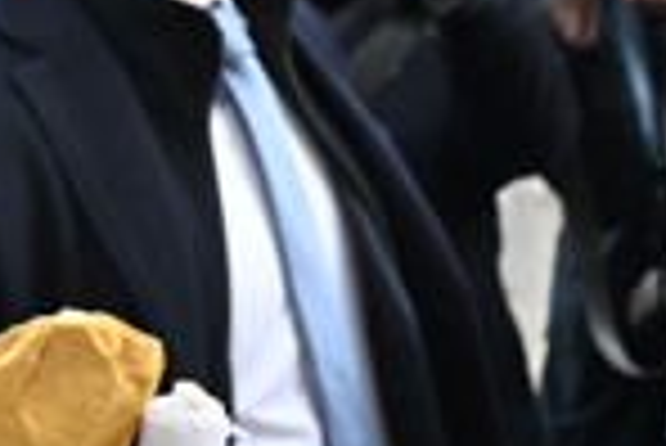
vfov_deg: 12.3
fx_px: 2074
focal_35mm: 112
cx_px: 662
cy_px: 243
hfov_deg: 17.8
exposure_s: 1/1250
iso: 3200
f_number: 4.5
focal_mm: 24
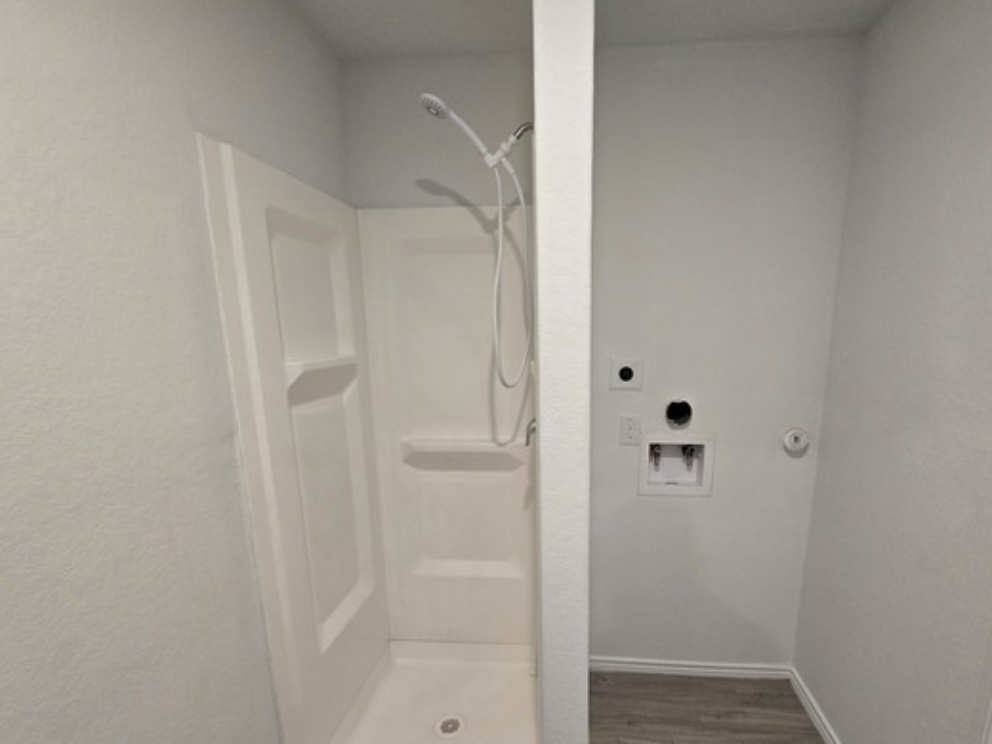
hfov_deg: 94.1
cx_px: 549
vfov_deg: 77.3
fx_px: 459
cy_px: 443
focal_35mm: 16
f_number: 2.2
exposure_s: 1/60
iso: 250
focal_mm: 2.2
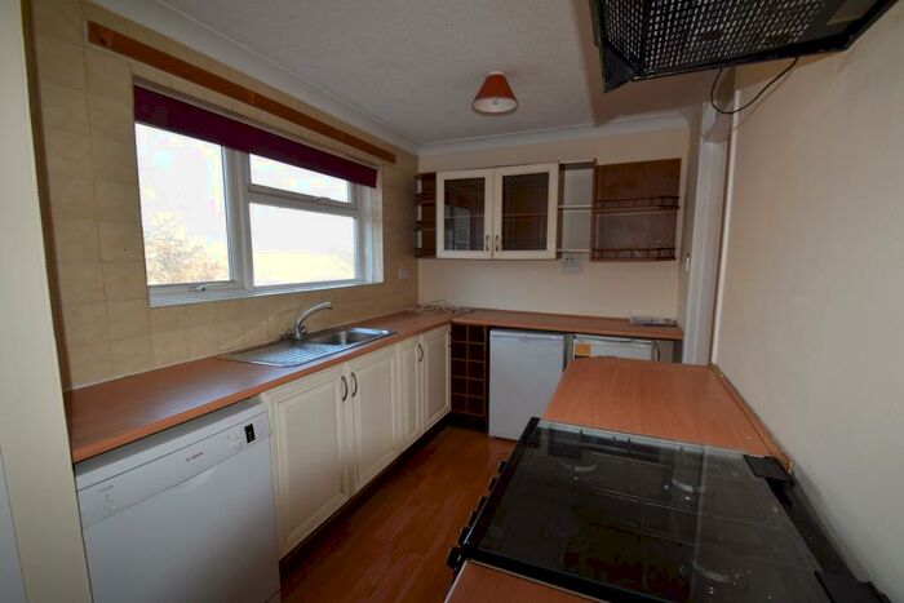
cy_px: 302
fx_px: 377
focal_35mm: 15
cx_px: 452
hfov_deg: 100.4
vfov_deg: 77.4
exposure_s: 1/125
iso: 800
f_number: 5.6
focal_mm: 10
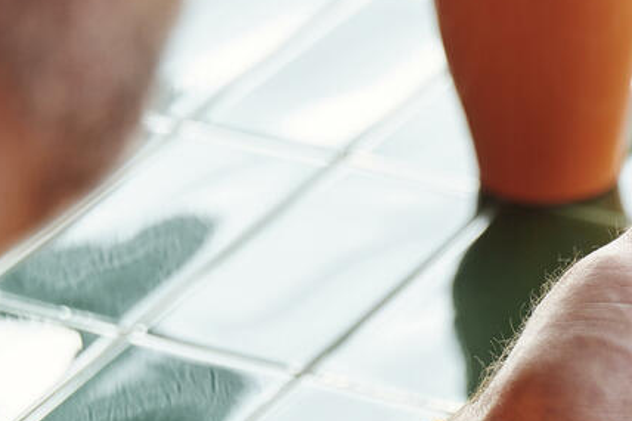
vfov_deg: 5.7
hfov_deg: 8.5
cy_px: 476
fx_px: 4229
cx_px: 690
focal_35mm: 241
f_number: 4
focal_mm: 86
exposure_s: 1/250
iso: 200
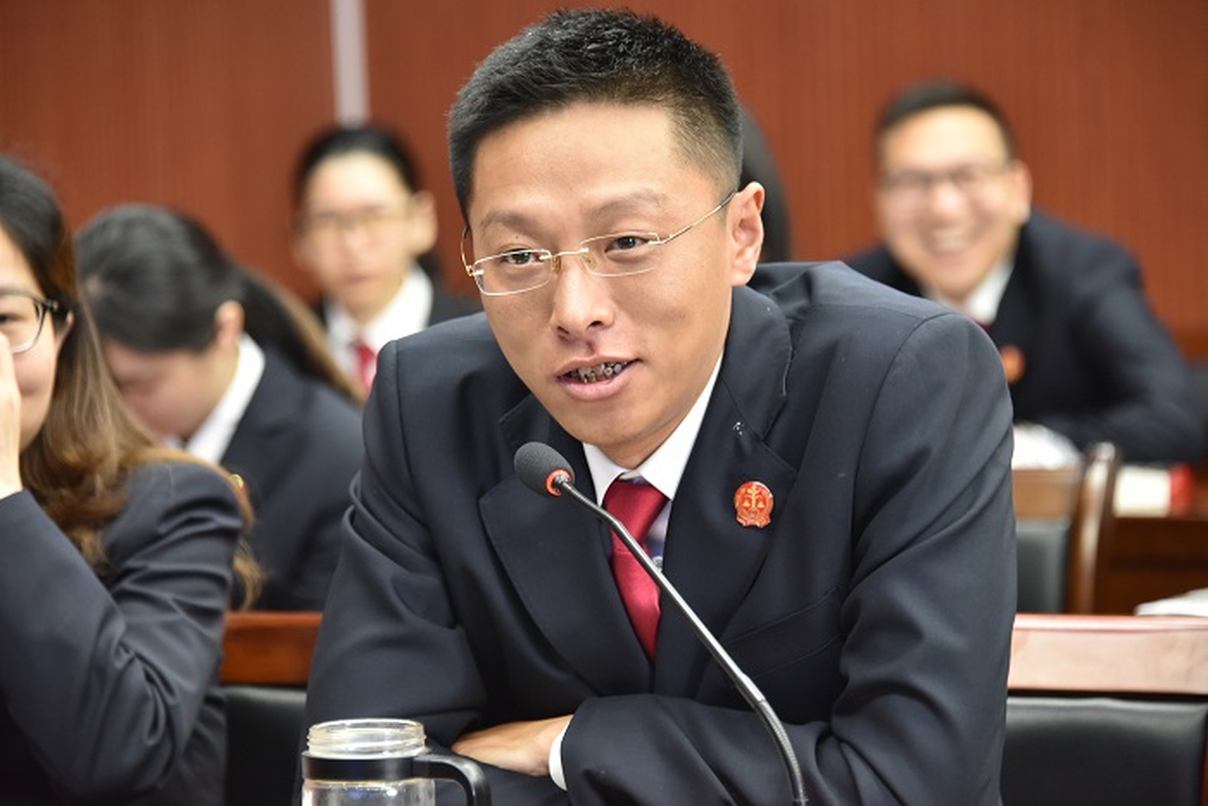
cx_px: 604
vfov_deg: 7.2
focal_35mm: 190
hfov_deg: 10.8
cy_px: 403
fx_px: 6376
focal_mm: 190
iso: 2500
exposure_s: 1/30
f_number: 5.6
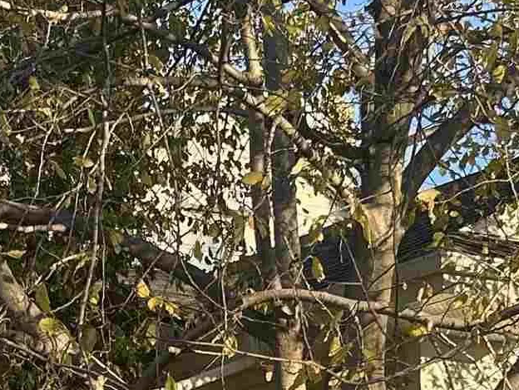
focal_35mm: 128
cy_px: 577
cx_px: 129
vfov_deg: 11.1
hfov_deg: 15.3
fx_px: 1919
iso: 50
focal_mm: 5.7
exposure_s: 1/607
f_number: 1.5
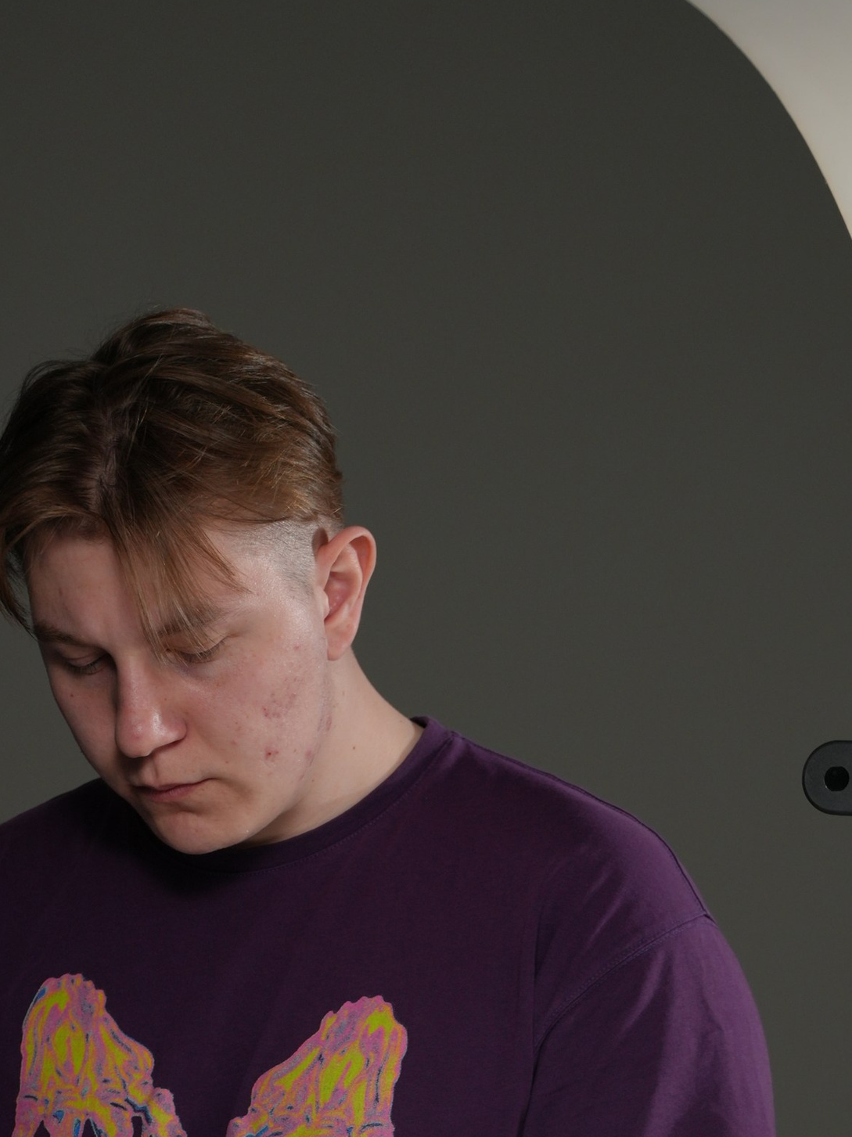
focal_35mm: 122
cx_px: 318
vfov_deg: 15.7
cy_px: 1282
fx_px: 4005
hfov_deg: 12.1
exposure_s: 1/160
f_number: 3.5
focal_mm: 48
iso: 250
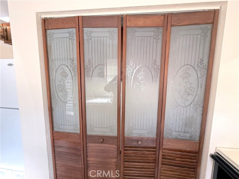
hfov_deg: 102.1
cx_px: 120
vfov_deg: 85.7
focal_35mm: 14
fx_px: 97
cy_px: 90
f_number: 2.2
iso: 250
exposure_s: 1/99
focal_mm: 2.22
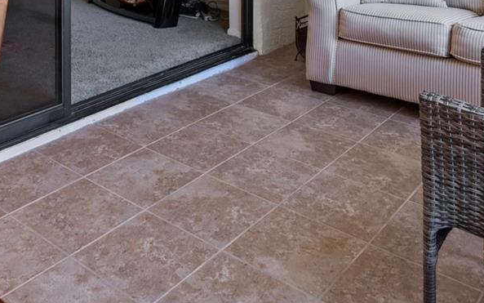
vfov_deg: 24.3
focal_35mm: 44
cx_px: 179
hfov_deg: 44.8
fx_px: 581
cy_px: -123
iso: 250
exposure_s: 1/3
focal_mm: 16
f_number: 9
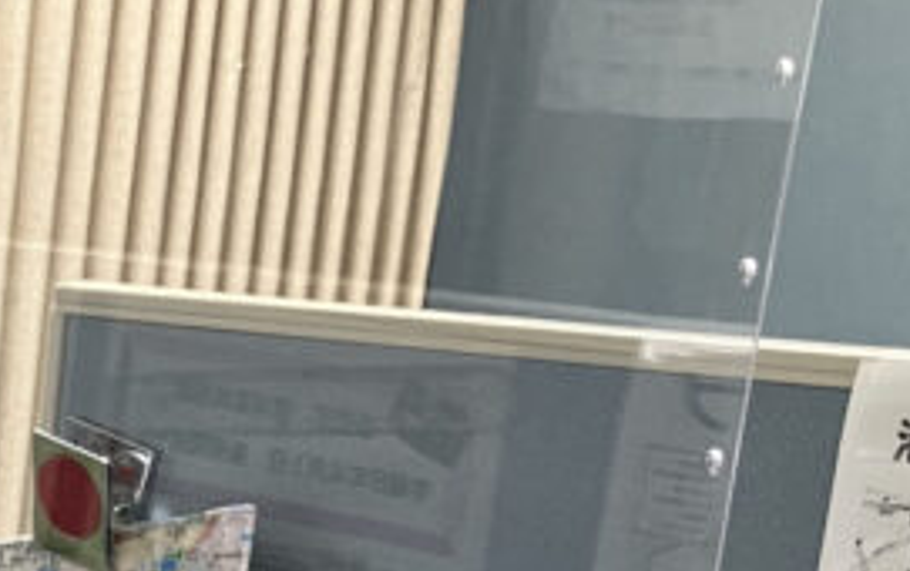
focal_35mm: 112
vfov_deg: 10.8
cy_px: 1085
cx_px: -369
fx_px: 2781
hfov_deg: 17.1
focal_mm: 3.99
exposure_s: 1/50
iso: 50
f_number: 1.8
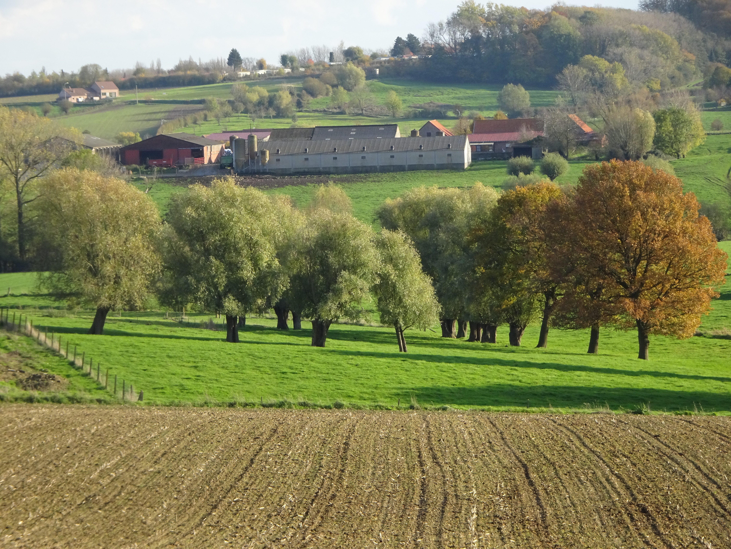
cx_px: 366
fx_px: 3759
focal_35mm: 178
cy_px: 274
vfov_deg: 8.3
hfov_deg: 11.1
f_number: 5.6
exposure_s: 1/200
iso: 125
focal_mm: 30.42
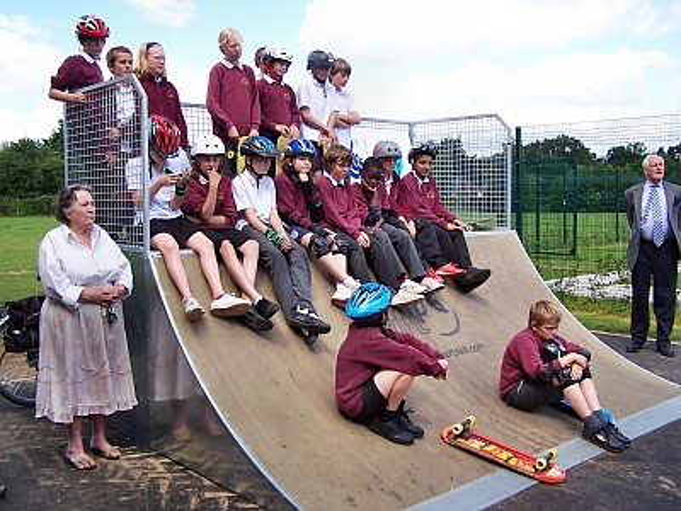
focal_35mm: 38
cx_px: 340
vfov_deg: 37.7
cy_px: 256
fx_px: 748
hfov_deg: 49.0
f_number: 2.8
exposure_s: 1/350
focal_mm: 6.3
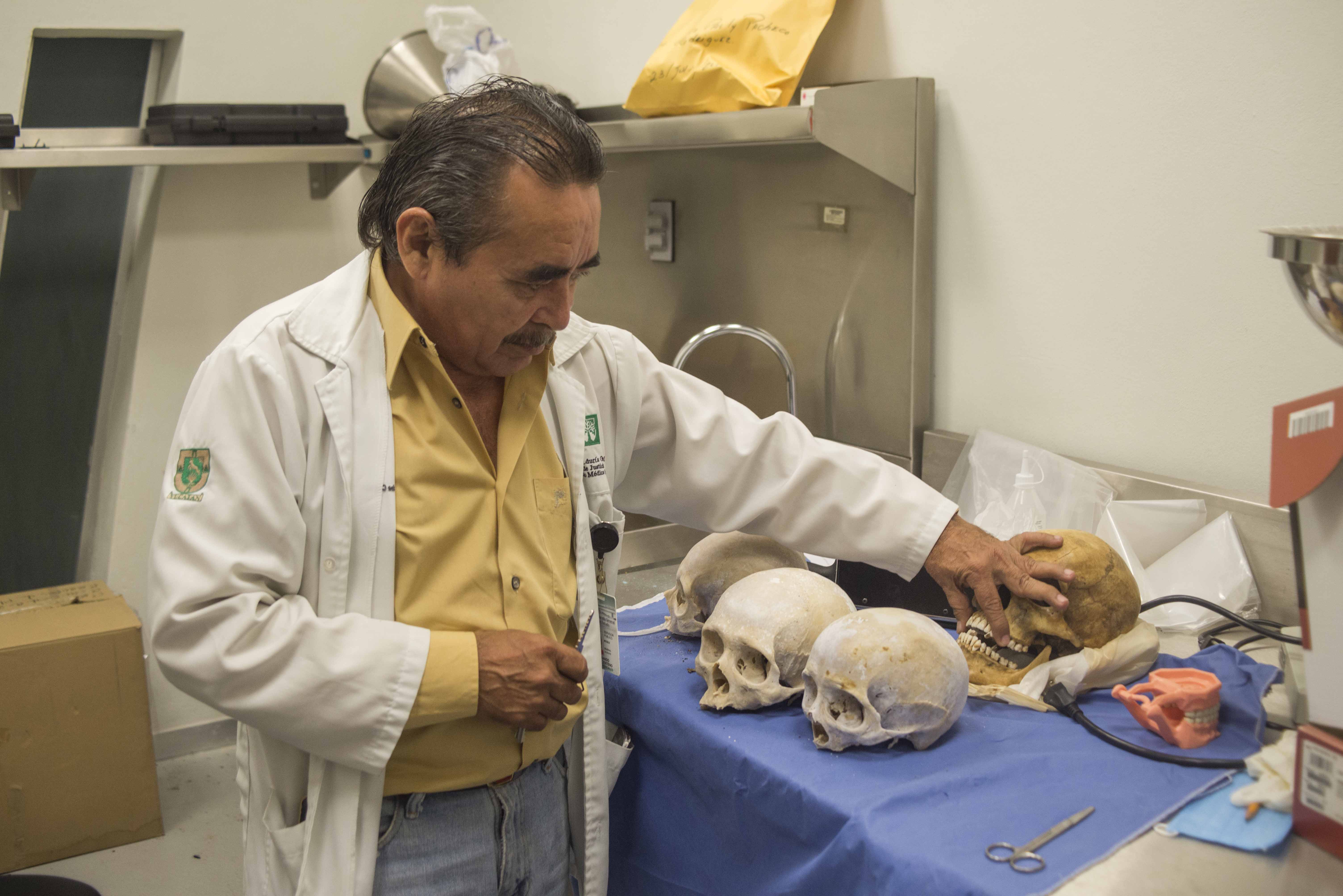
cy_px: 448
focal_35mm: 38
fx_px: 1418
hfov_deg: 50.7
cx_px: 672
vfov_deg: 35.1
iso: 1600
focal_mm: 38
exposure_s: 1/125
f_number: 6.3
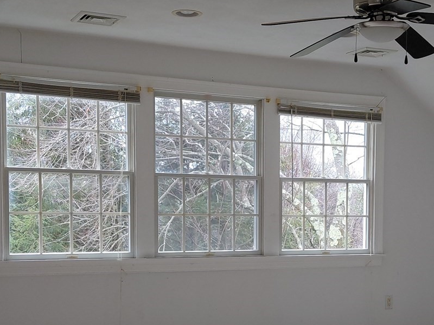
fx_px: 802
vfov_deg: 22.6
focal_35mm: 64
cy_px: 263
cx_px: 261
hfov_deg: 30.2
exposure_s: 1/128
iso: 50
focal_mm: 4.69
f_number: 1.8
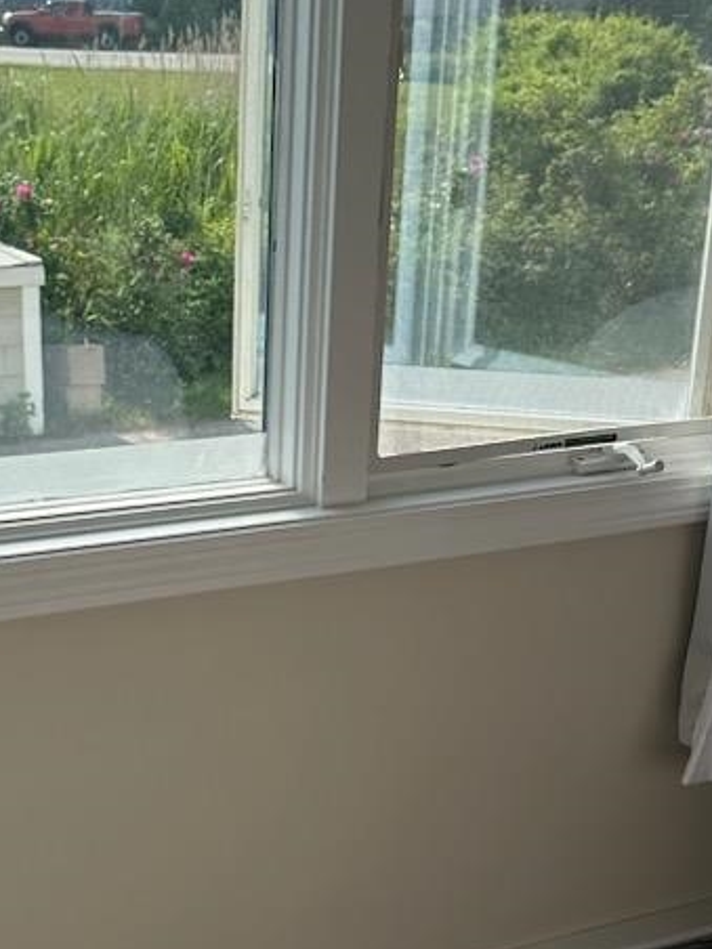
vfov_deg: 28.3
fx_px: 1865
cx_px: 185
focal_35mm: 68
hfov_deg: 21.4
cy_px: 655
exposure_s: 1/2732
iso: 80
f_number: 1.78
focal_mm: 6.86
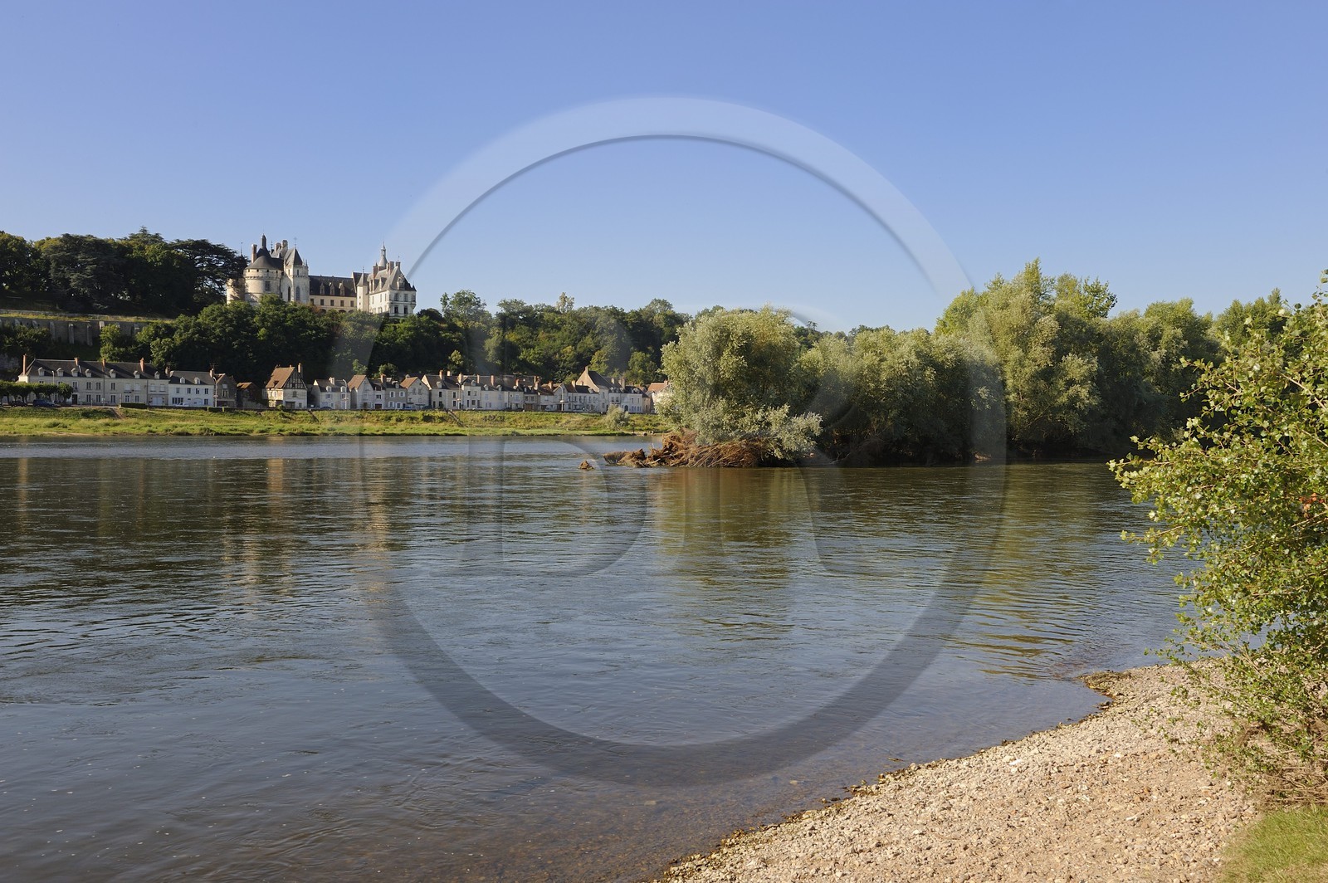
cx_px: 664
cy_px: 442
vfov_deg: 35.0
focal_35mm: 38
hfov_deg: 50.7
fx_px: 1401
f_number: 13
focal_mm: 38
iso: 200
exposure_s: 1/160
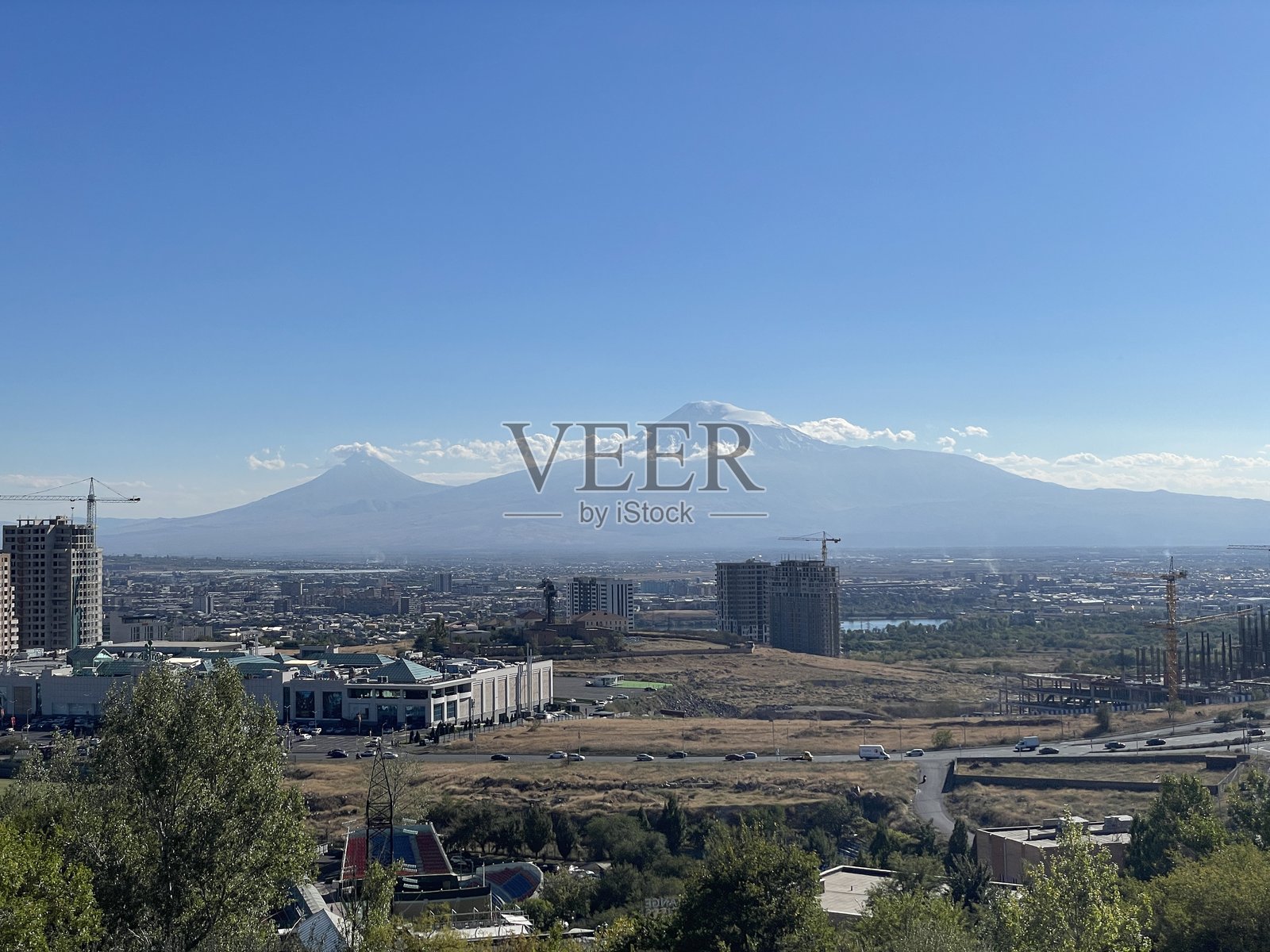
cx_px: 635
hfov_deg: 36.8
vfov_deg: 28.0
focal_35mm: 52
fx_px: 1908
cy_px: 476
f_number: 2
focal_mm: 6
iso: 25
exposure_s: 1/3690
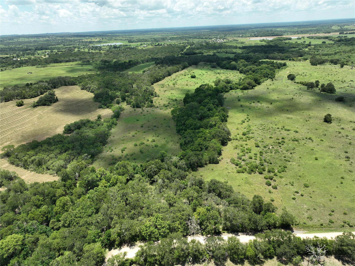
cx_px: 178
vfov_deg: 56.8
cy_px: 133
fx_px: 246
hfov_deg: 71.6
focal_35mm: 24
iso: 110
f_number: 2.8
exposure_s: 1/1600
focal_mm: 12.29
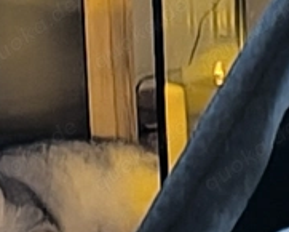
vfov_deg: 4.9
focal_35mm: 315
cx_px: 88
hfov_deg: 6.1
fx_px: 2696
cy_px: 58
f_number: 1.65
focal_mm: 6.14
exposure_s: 1/4.55
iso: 5000
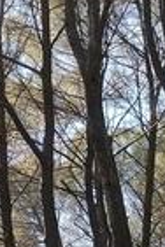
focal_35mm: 159
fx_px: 1093
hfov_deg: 8.6
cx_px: -11
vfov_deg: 12.9
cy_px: 175
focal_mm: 4.75
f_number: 1.8
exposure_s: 1/386
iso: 50
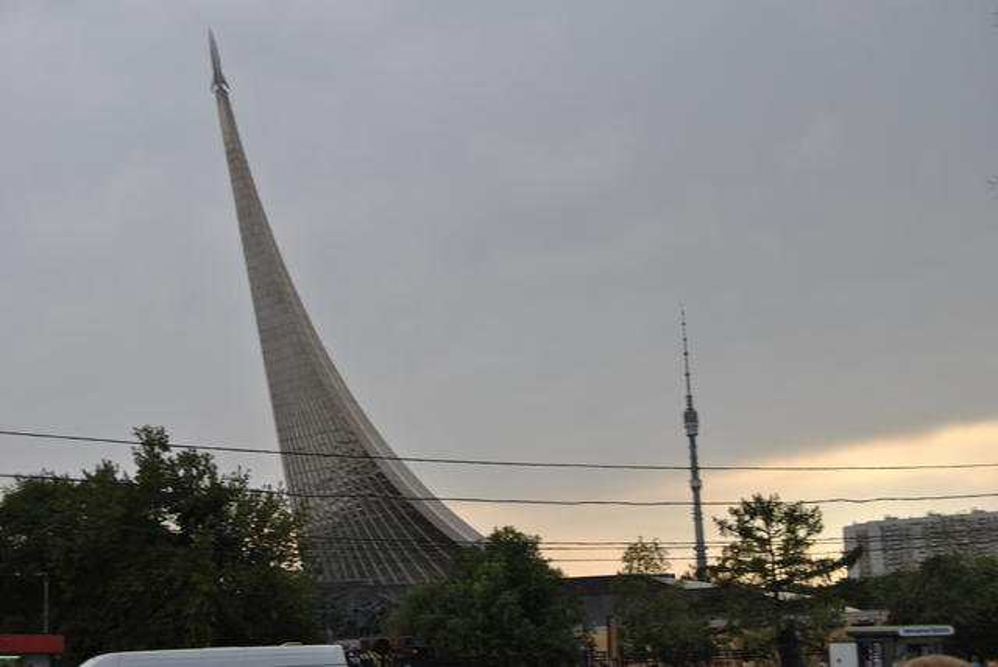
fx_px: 1249
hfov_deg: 43.6
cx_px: 499
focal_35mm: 45
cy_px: 334
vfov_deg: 29.9
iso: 100
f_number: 6.3
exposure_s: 1/160
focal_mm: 30
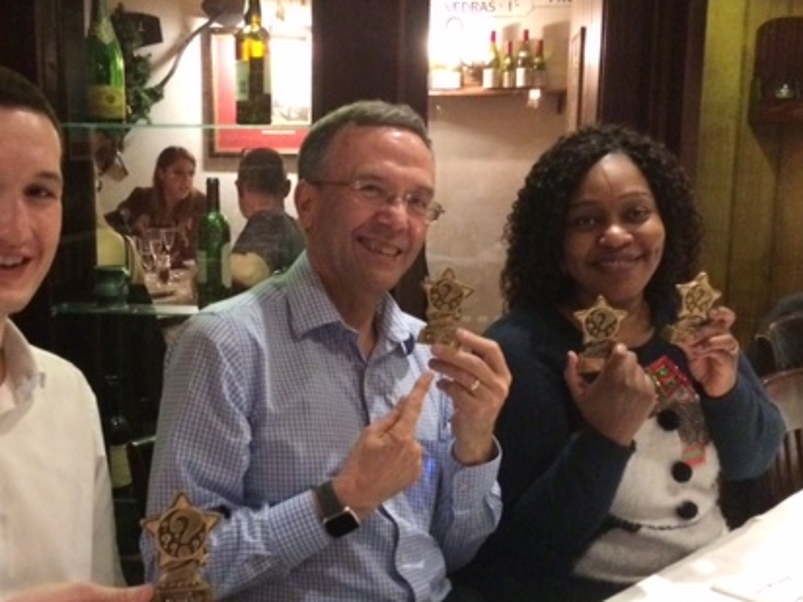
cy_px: 335
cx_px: 312
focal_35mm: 45
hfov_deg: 41.8
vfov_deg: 32.2
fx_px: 1044
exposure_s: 1/17
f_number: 2.2
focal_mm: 4.15
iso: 640
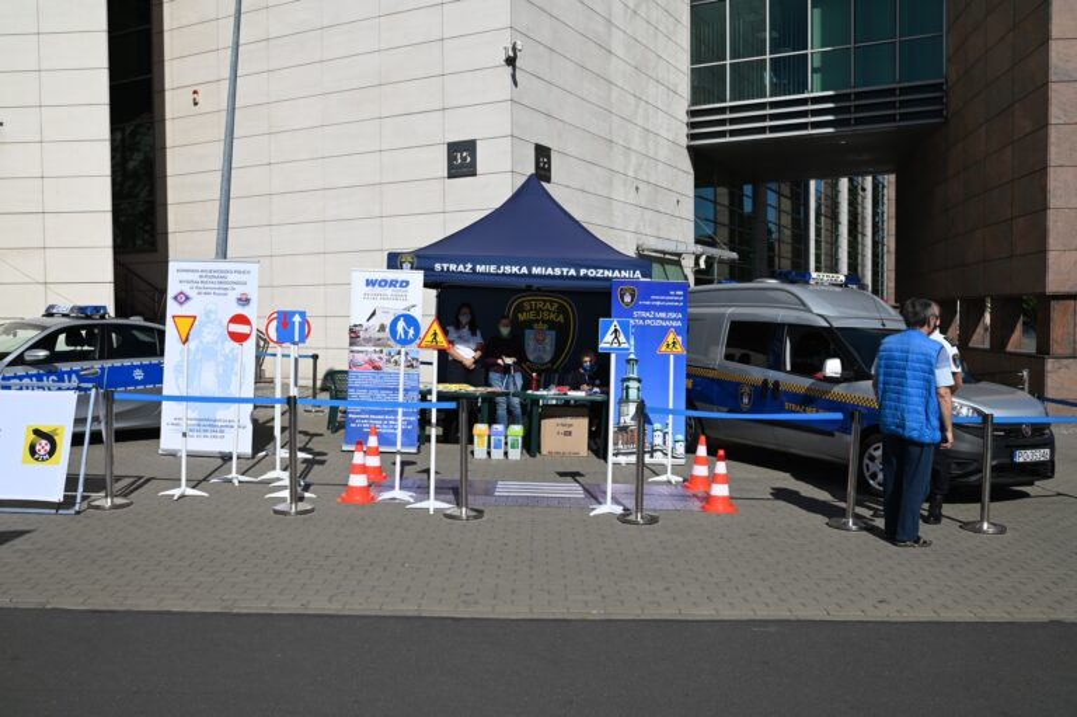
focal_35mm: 30
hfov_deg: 62.0
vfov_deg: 43.6
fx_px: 897
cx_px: 538
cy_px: 358
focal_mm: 30
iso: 250
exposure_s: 1/500
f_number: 11
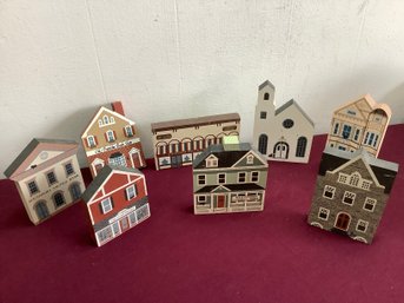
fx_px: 362
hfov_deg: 58.4
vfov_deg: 45.4
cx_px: 202
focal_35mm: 31
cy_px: 152
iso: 125
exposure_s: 1/60
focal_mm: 3.3
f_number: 2.4
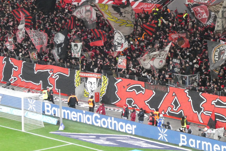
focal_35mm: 182
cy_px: 54
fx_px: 1143
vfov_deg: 7.5
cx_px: 107
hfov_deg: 11.3
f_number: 5.3
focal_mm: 24.2
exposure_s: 1/80
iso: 1000
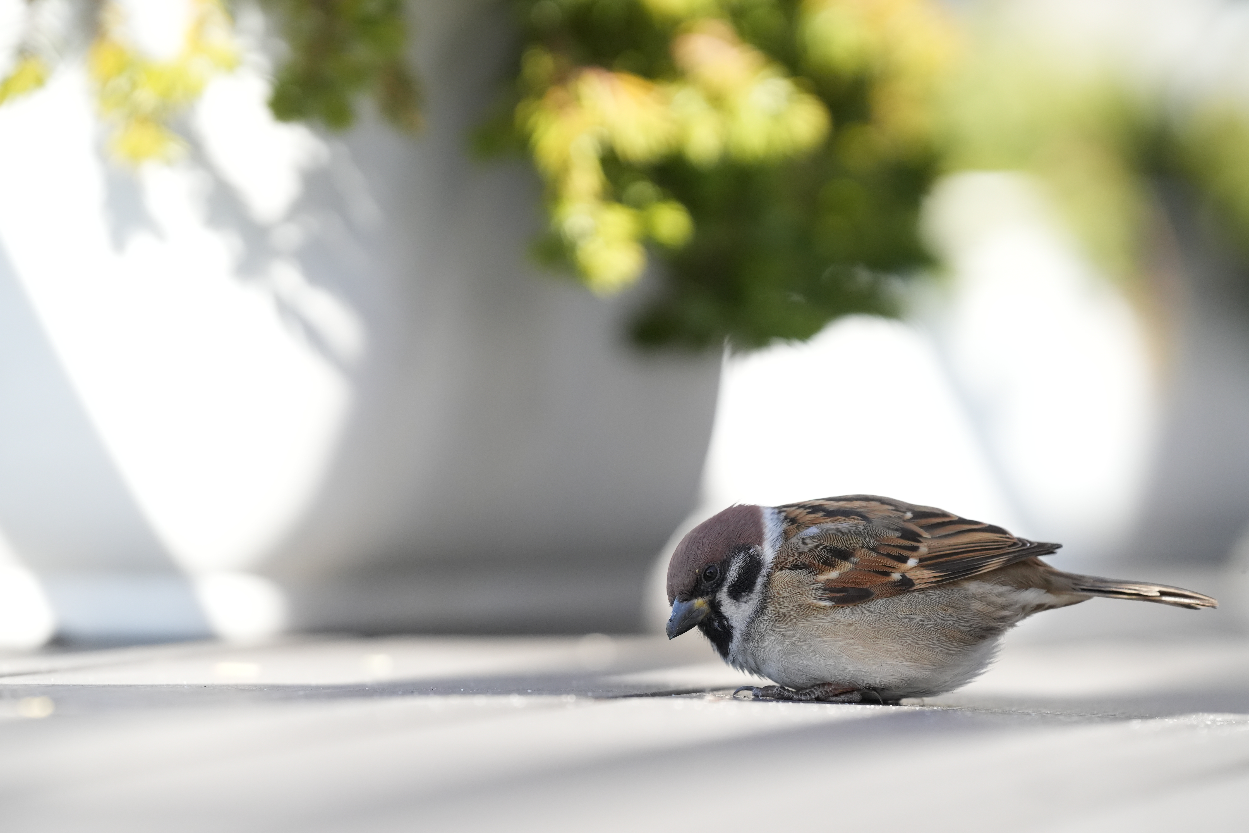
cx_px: 625
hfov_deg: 10.2
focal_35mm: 201
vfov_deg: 6.8
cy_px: 416
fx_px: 6973
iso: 3200
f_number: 5
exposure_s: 1/4000
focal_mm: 200
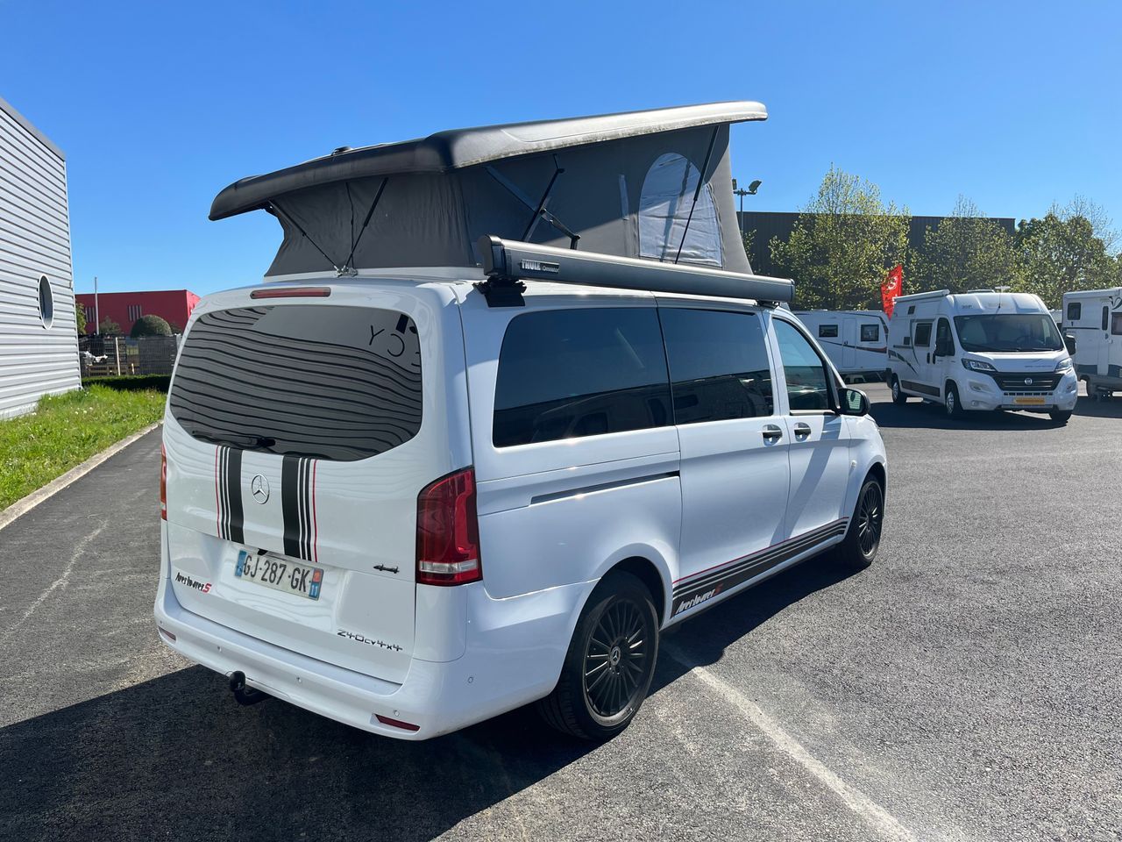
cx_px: 561
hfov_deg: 67.3
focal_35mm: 26
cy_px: 421
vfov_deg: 53.1
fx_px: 843
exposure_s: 1/3413
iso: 50
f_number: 1.6
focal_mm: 5.1
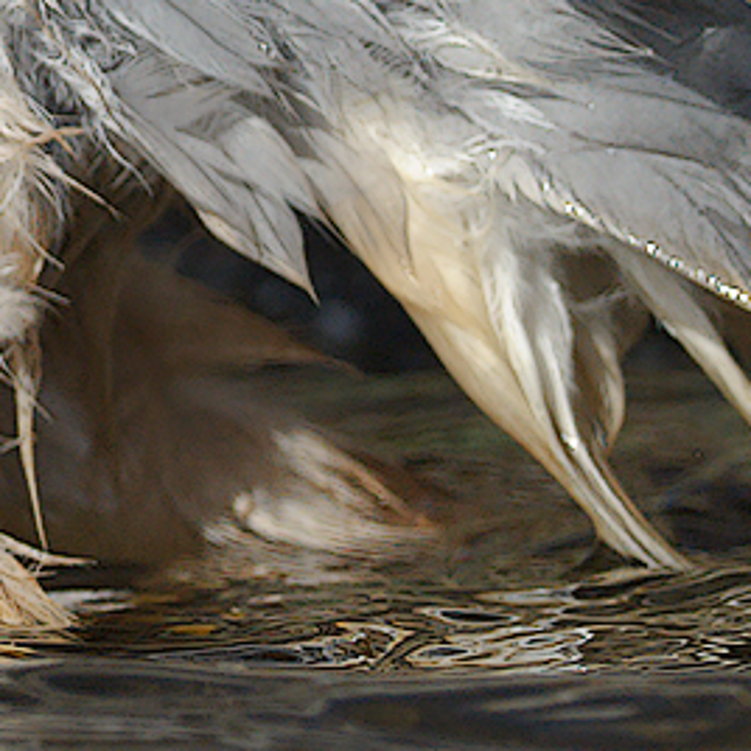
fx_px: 43102
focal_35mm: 1756
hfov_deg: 1.0
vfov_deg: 1.0
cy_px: -318
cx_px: 137
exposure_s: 1/1600
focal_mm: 270
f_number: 7.1
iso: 400
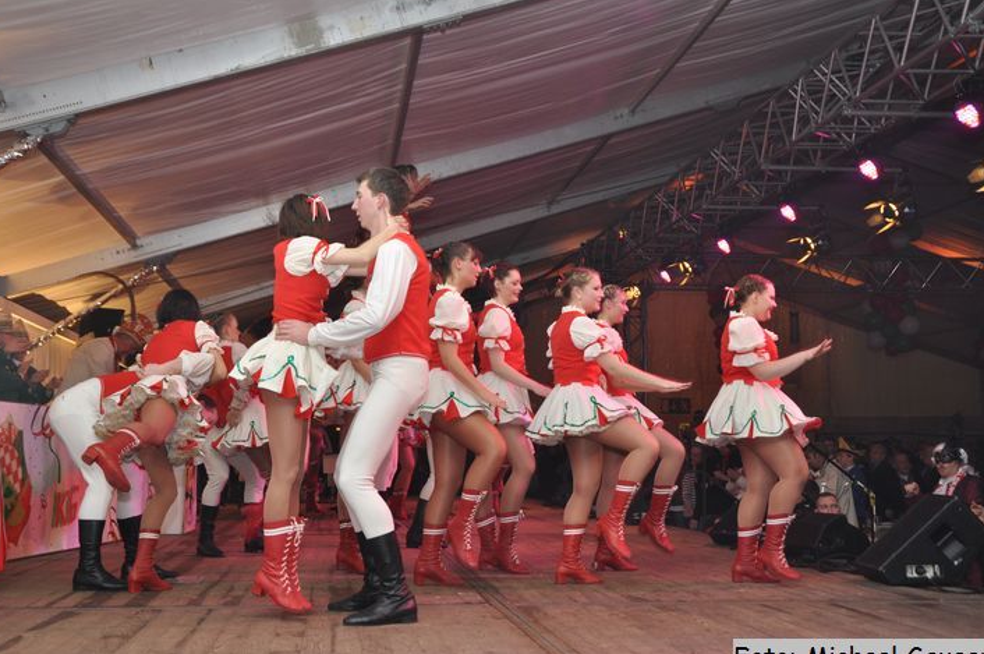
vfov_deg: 30.4
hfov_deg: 44.5
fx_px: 1201
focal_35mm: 44
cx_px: 477
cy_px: 333
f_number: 5.6
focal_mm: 28
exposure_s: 1/60
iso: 640
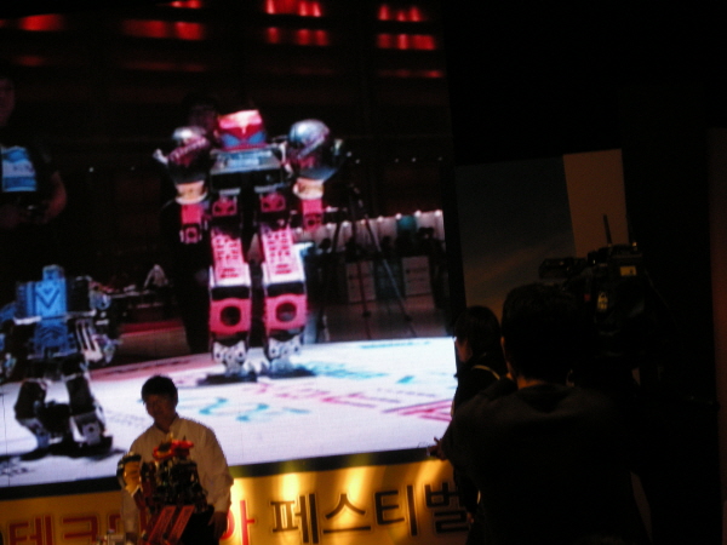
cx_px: 364
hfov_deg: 16.0
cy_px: 272
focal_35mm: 123
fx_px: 2583
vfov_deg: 12.0
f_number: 5.3
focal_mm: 26.3
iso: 192
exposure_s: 1/60
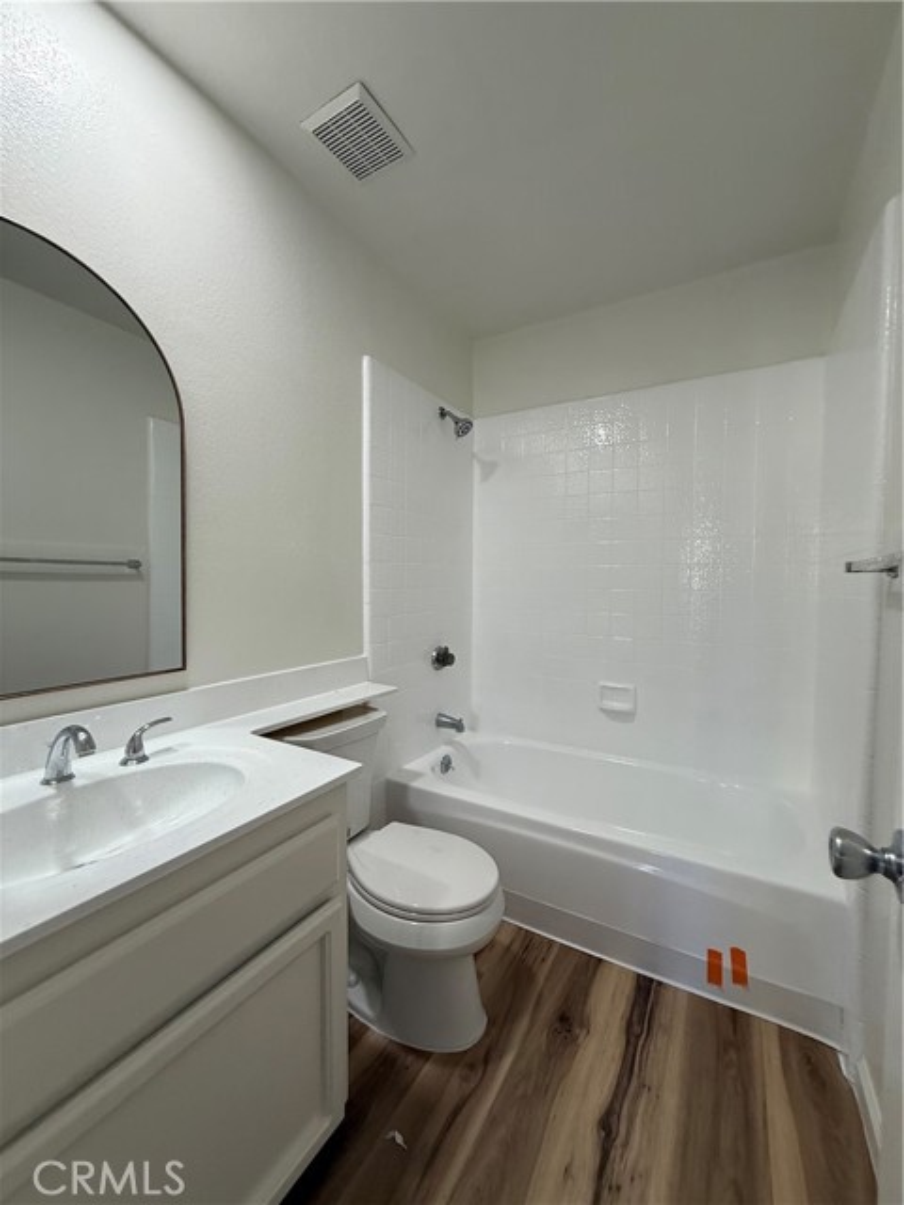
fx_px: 487
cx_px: 452
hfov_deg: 85.7
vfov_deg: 102.1
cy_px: 602
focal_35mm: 14
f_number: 2.2
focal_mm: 2.22
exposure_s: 1/120
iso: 160
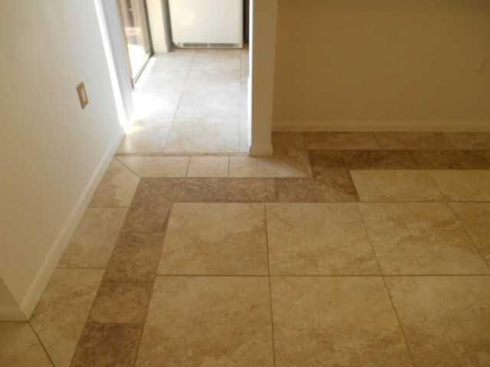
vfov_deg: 53.1
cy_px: 184
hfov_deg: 67.3
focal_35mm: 26
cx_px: 245
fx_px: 368
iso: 125
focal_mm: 4.7
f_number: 3.4
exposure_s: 1/30
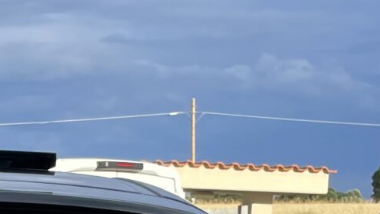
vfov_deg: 7.5
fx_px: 1492
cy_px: 564
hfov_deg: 14.0
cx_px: -108
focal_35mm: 148
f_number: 1.6
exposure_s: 1/720
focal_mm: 4.2
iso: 32
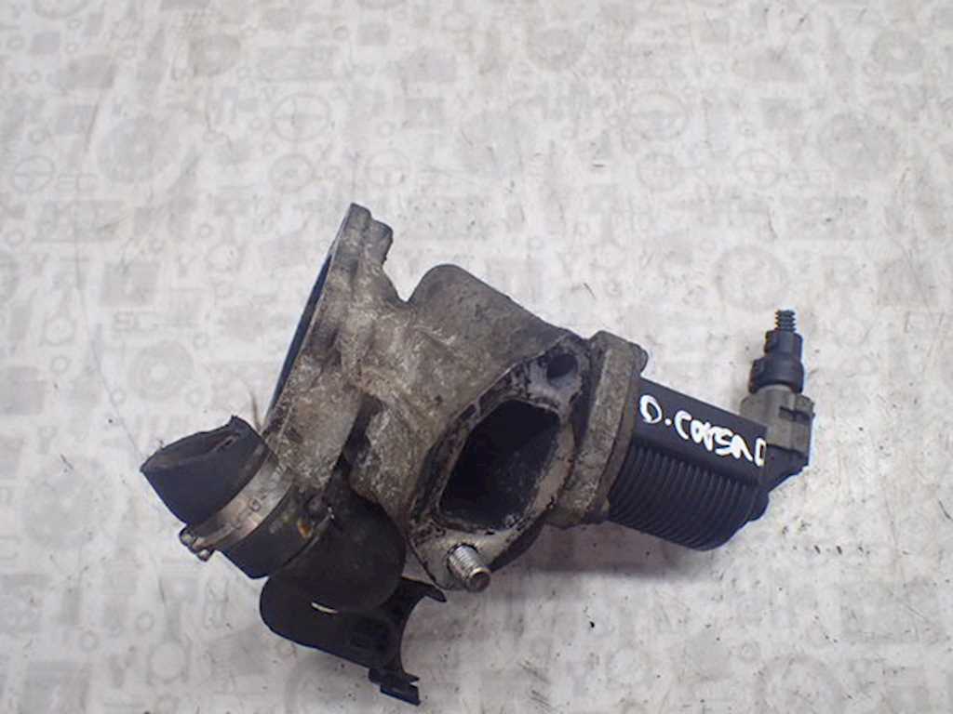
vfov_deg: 46.8
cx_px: 476
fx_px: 826
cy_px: 357
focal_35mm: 30
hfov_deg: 60.0
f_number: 2.3
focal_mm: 5.5
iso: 320
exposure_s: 1/125
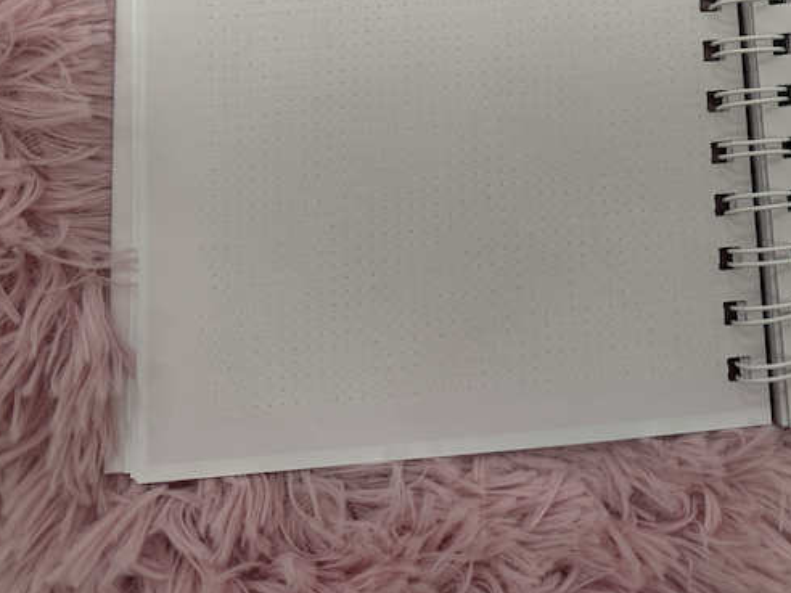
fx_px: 1143
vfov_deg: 27.4
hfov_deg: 35.6
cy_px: -6
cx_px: 735
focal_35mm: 50
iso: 125
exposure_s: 1/50
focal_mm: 6.76
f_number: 1.78
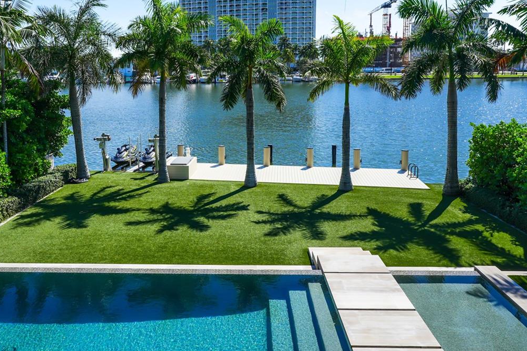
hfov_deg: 58.6
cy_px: 120
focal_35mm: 32
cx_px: 231
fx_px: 468
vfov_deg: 40.6
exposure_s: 1/320
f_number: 10
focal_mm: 20
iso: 80
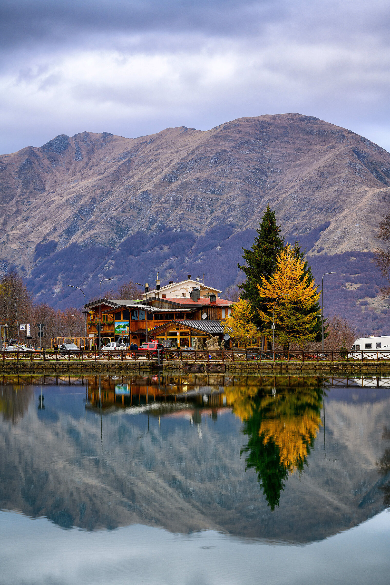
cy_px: 292
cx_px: 195
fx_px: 1706
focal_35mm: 105
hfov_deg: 13.0
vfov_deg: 19.5
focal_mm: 105
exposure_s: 1/125
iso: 100
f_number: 3.5
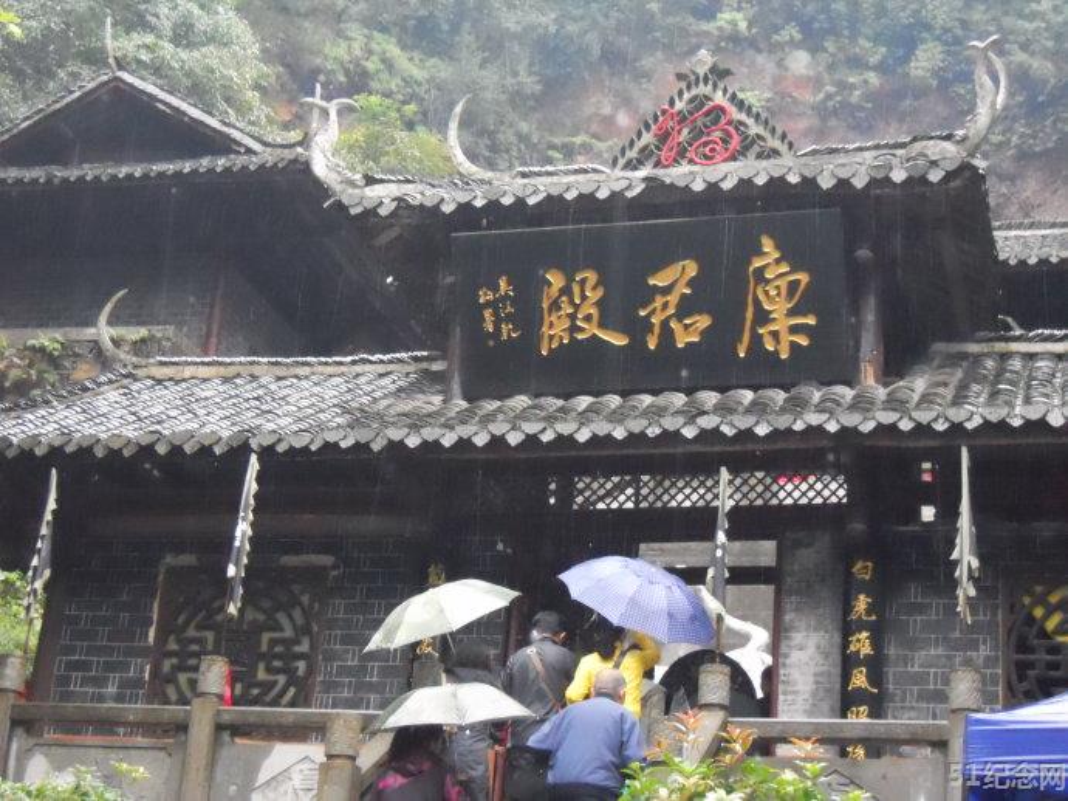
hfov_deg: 30.7
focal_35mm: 63
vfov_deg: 23.3
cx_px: 534
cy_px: 400
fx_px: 1943
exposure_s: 1/60
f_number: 4
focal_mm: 11.2
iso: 1250
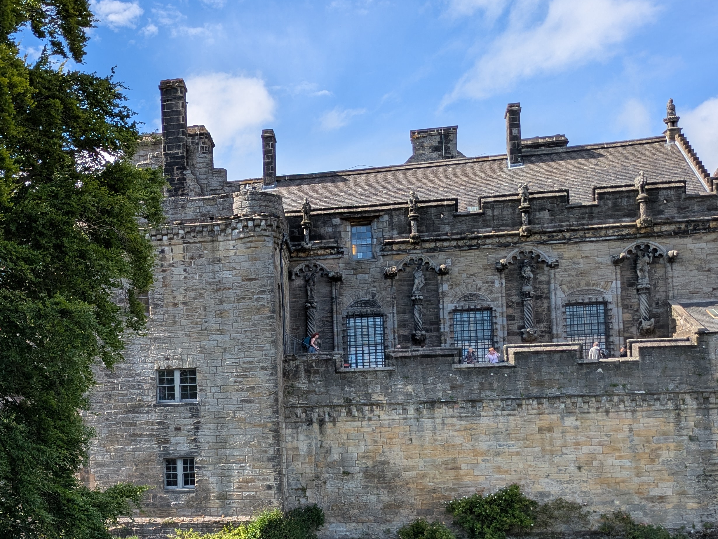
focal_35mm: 47
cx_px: 217
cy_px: 397
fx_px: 975
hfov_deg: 39.7
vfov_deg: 30.4
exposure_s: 1/1580
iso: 47
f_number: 1.89
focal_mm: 5.43
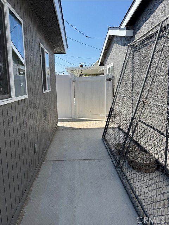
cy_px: 112
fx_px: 156
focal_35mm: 24
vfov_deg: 71.6
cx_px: 84
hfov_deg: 56.8
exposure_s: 1/3597
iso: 80
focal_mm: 6.76
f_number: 1.78
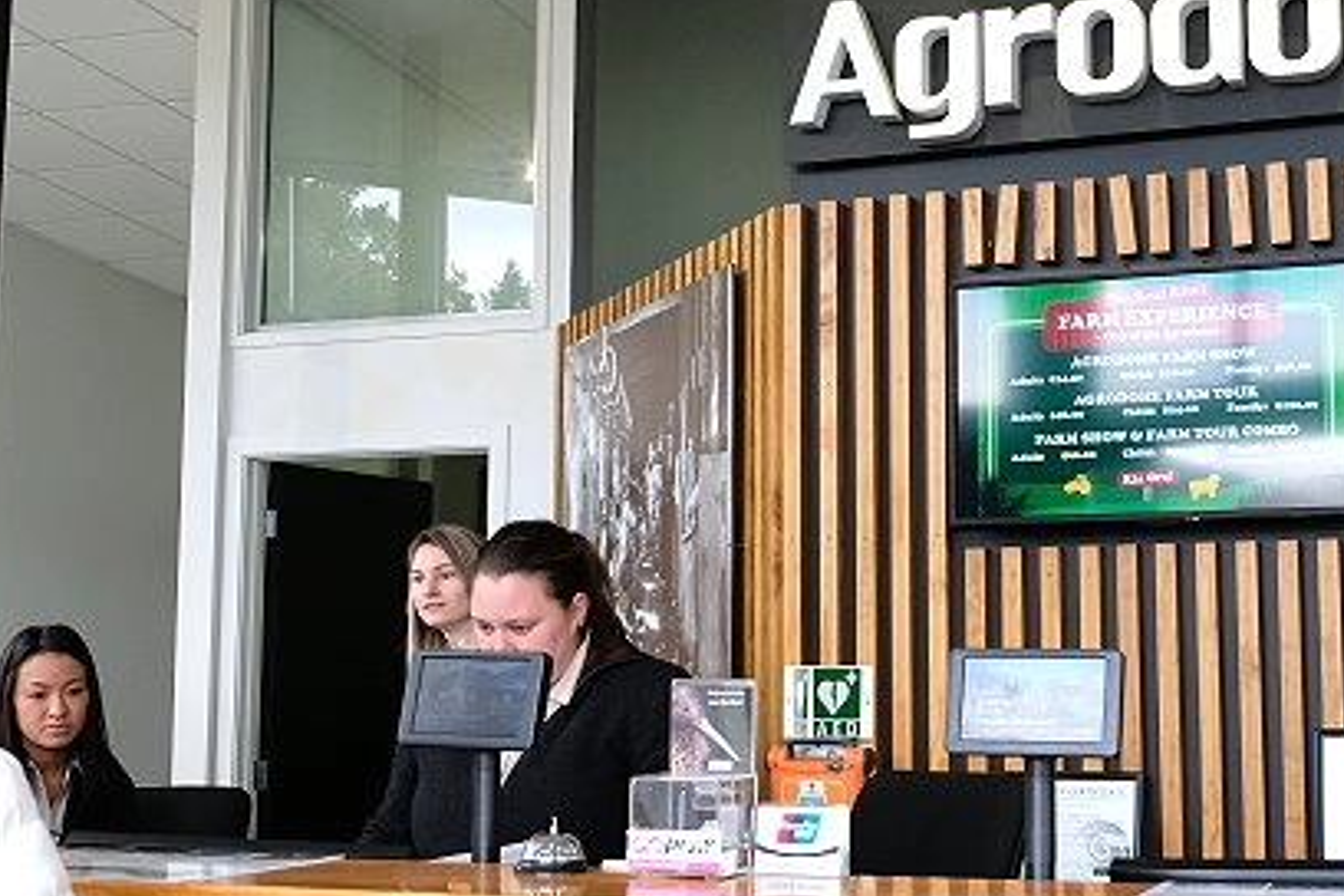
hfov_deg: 37.1
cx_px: 916
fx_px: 1979
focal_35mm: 53
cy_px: 380
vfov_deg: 25.5
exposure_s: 1/250
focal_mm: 18
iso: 800
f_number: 2.8
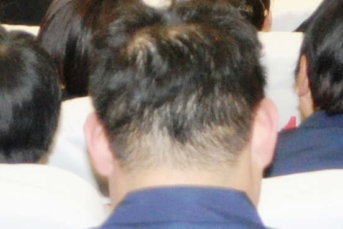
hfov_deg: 9.8
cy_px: -267
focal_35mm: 209
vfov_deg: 6.3
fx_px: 1992
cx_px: 189
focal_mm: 18
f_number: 3.5
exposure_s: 1/60
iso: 800
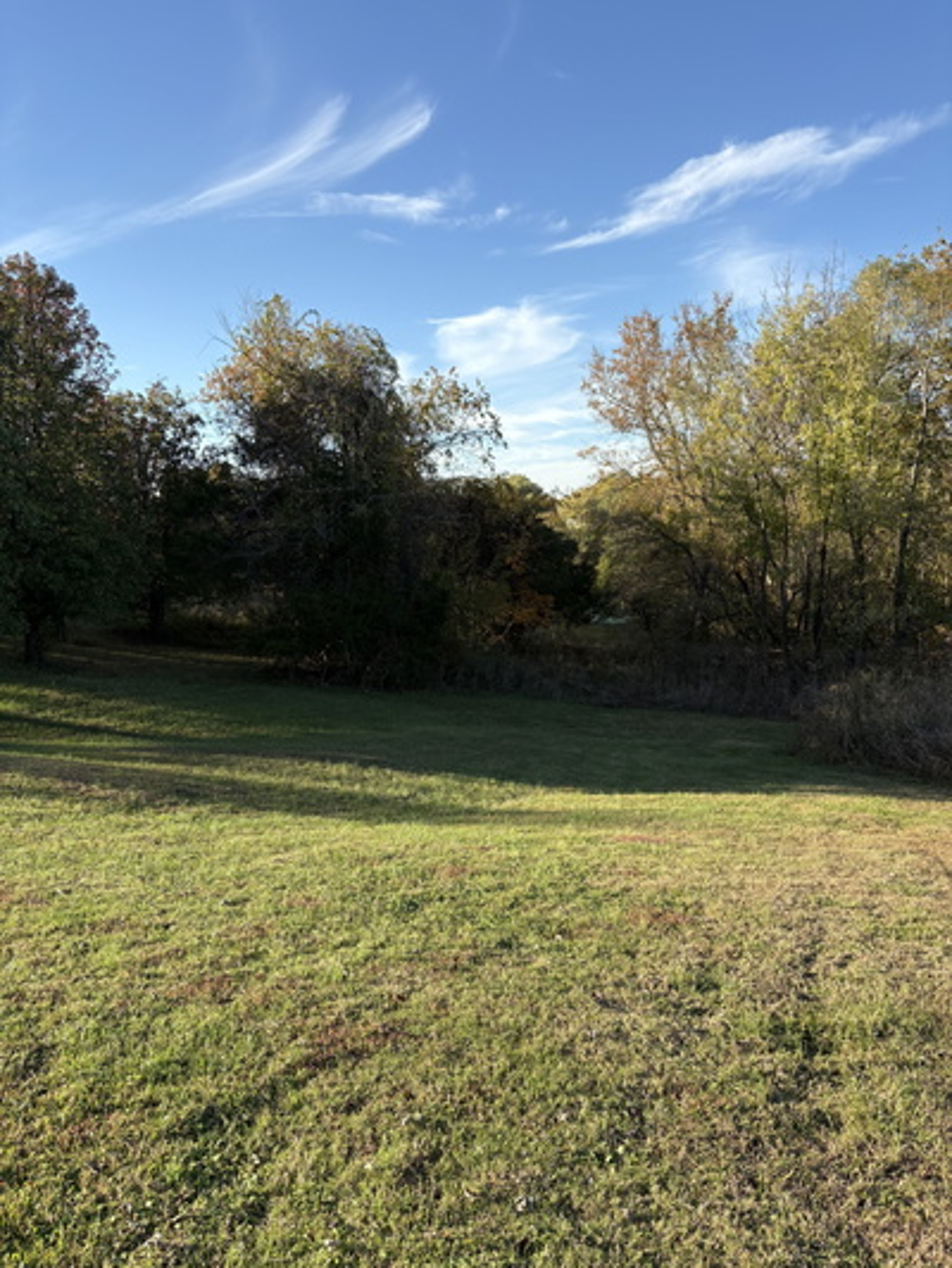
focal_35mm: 26
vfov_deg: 67.3
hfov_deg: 53.1
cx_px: 476
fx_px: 953
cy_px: 634
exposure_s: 1/1287
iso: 50
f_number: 1.6
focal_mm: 5.96
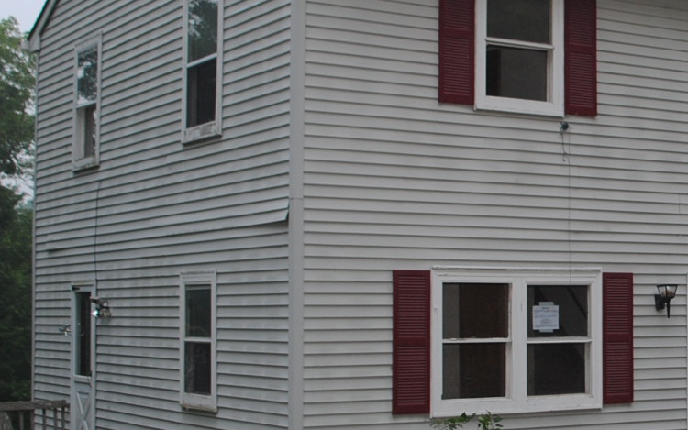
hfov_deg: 24.8
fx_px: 1481
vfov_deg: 16.5
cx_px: 697
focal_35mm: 79
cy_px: 248
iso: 200
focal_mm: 20
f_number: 3.8
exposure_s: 1/60
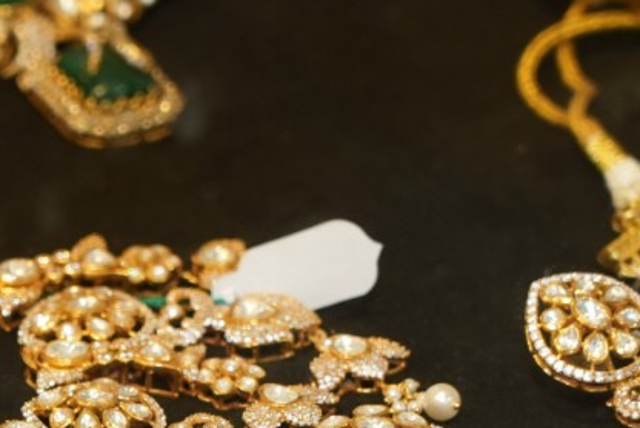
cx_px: -30
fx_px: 6280
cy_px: 478
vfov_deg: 3.9
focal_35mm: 353
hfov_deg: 5.8
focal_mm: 105
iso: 800
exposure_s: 1/160
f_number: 5
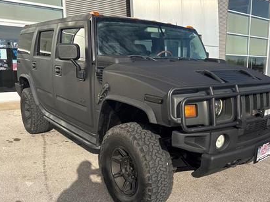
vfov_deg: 44.1
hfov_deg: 56.5
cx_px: 159
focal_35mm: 32
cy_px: 107
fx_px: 249
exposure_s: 1/4065
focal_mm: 5.96
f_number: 1.6
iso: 64
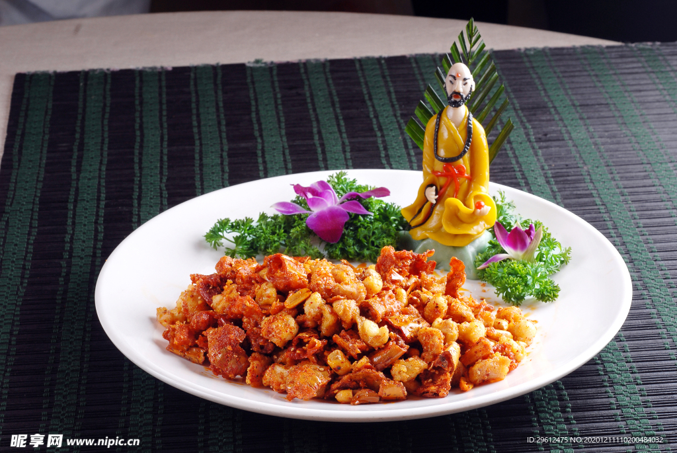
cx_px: 338
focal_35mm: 90
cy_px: 226
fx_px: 1694
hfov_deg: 22.6
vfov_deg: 15.2
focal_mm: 60
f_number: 14
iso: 100
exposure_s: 1/160
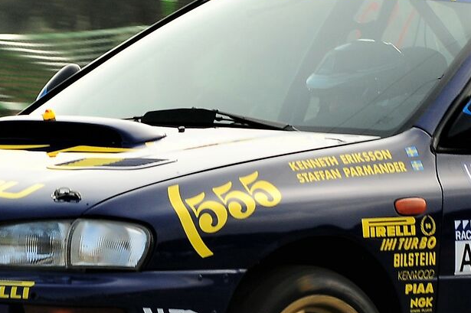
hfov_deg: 4.4
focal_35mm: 468
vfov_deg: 2.9
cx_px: 276
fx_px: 6118
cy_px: 147
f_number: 8
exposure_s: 1/320
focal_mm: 80
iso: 200
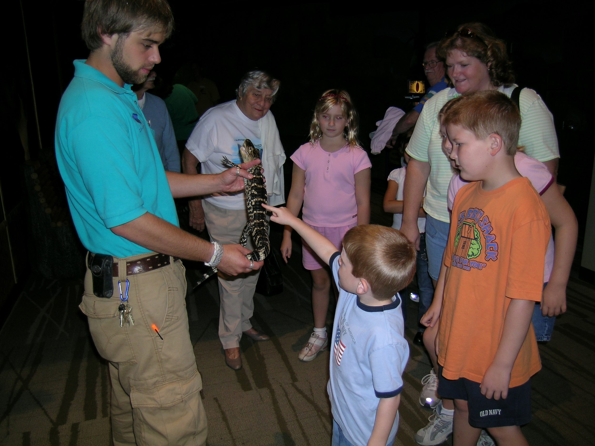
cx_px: 301
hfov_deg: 61.7
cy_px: 227
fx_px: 498
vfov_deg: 48.2
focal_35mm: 29
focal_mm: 5.8
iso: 50
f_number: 2.8
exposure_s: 1/60.1
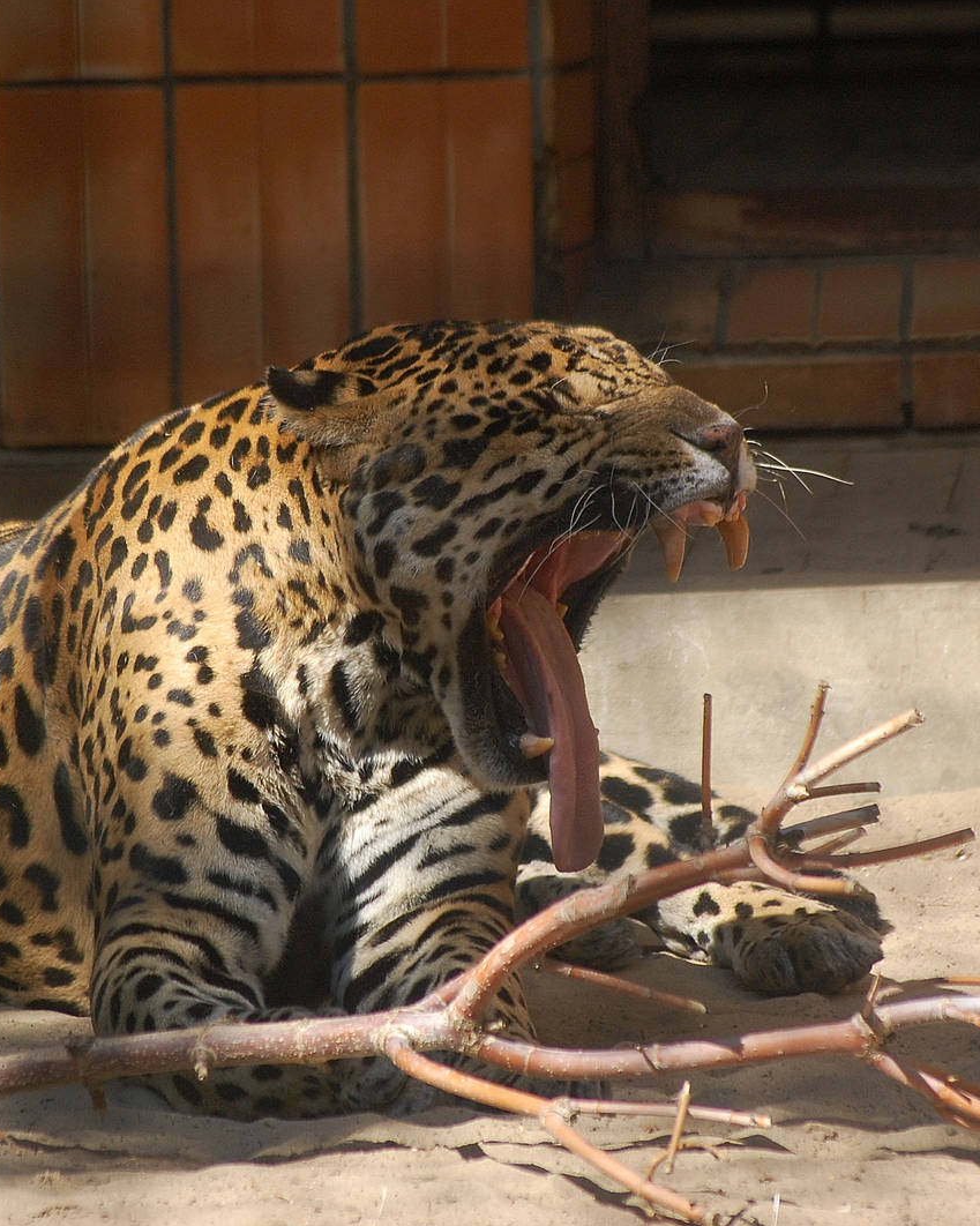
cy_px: 613
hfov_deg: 3.6
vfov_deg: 4.6
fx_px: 15379
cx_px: 380
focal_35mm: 424
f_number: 5.6
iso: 500
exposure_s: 1/500
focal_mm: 200
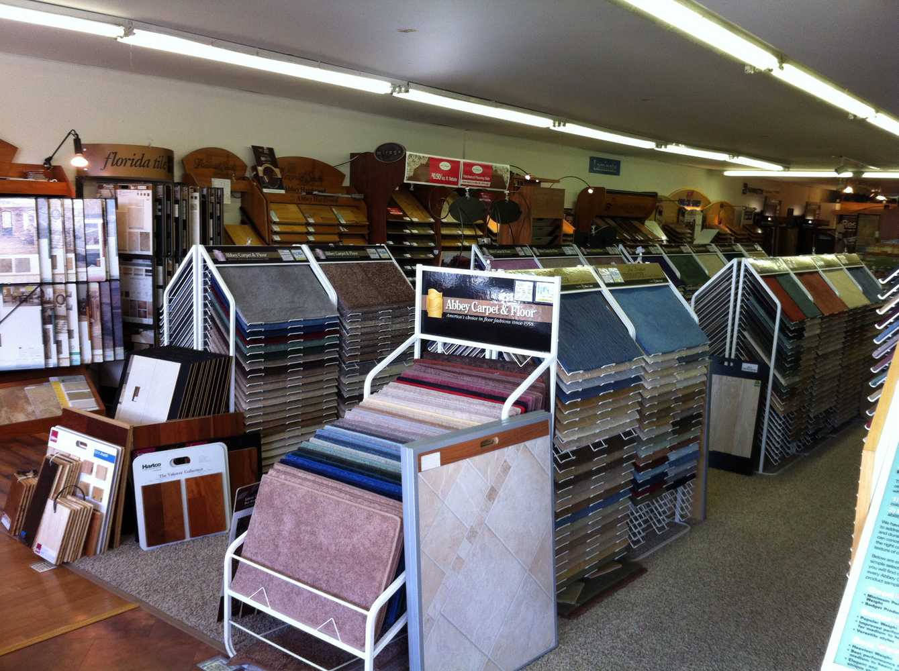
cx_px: 450
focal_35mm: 35
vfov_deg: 40.6
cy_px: 336
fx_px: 908
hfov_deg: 52.7
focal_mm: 3.85
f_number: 2.8
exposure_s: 1/60
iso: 100
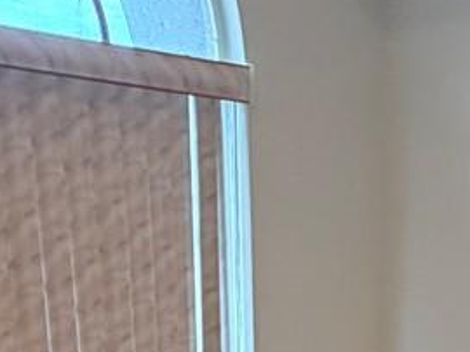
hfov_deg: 22.4
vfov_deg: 14.6
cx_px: 498
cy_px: 713
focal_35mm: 83
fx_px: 1126
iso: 320
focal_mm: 2.22
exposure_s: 1/120
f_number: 2.2
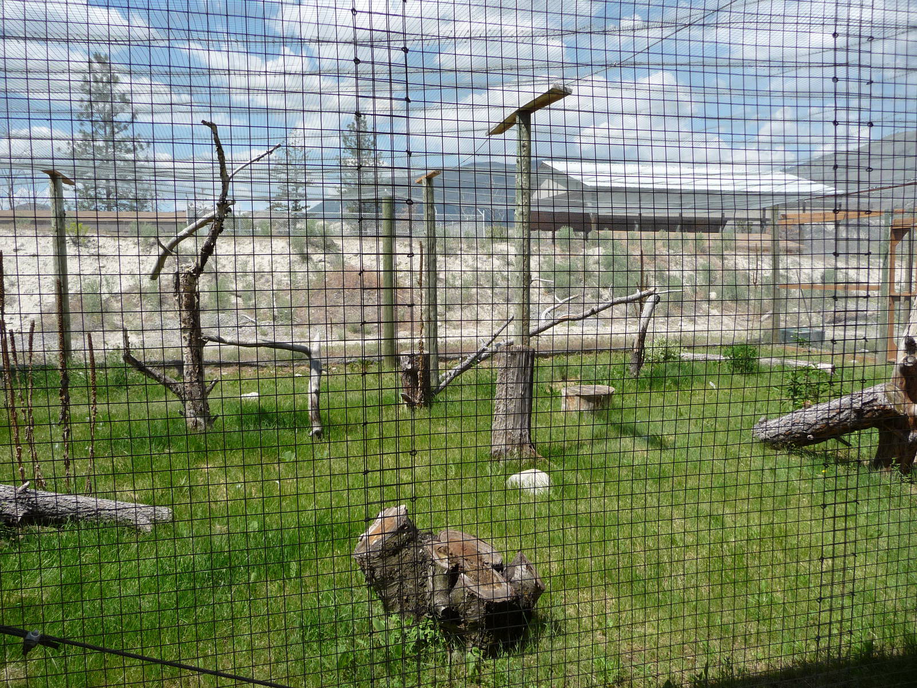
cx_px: 458
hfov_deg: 63.4
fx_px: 742
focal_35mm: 28
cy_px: 344
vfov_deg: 49.7
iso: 100
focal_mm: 4.7
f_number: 3.3
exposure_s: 1/1000
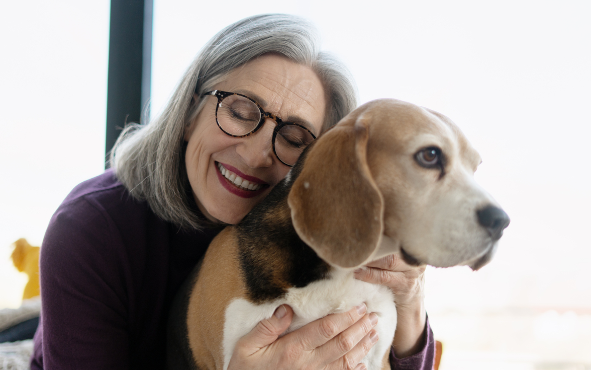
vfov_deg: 24.9
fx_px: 838
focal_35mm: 52
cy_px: 174
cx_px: 291
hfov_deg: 38.9
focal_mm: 50
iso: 250
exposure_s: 1/800
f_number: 2
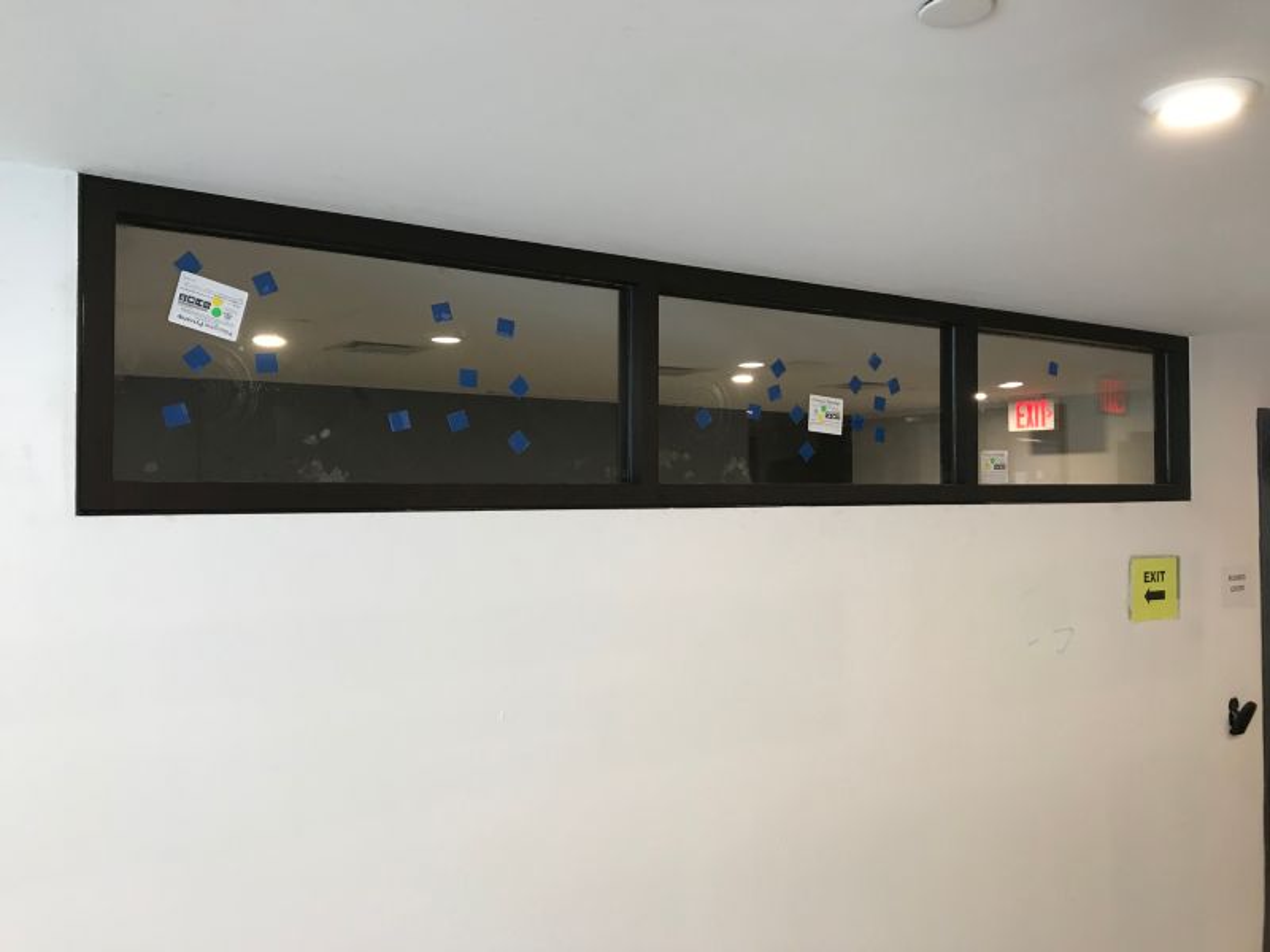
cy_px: 476
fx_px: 1027
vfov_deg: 49.7
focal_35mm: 28
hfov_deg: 63.4
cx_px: 635
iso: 40
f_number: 1.8
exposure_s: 1/30
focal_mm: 3.99
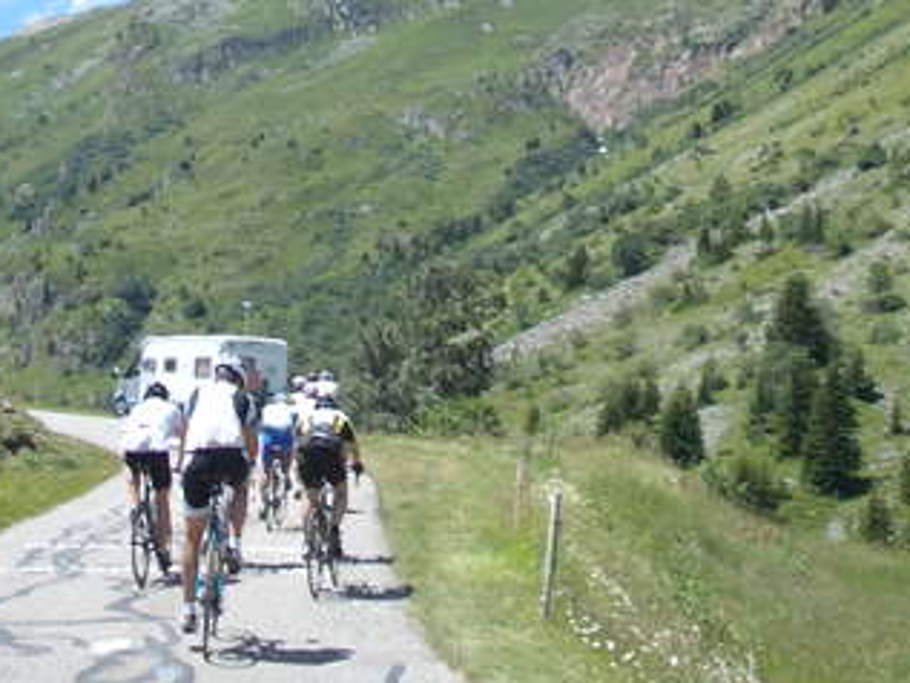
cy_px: 49
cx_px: 505
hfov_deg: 27.0
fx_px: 1893
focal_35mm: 72
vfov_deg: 20.0
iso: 80
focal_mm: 5.3
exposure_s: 1/250
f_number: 6.2
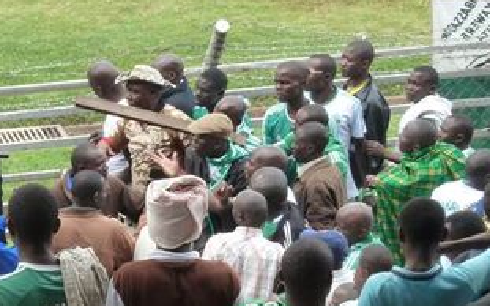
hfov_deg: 6.8
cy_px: 181
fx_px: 4097
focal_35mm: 307
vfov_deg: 4.3
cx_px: 96
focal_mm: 25.9
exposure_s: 1/125
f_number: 4.5
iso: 320
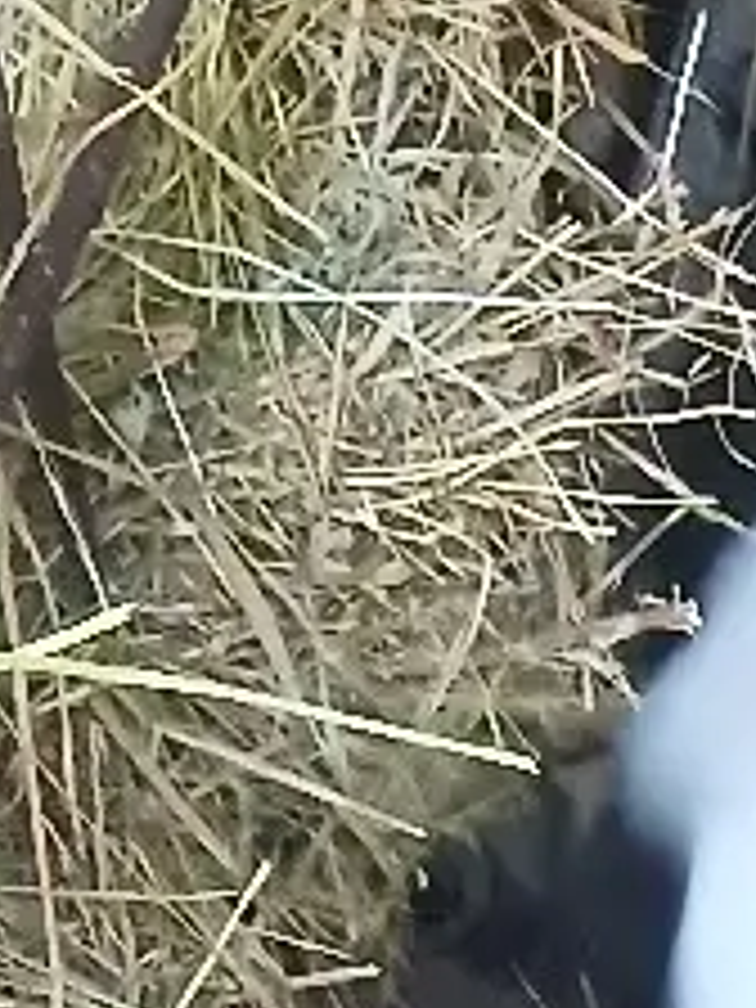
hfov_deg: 9.0
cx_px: 1476
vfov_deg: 10.7
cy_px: 2522
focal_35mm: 155
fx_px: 4514
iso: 400
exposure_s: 1/20
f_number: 1.8
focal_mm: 3.98
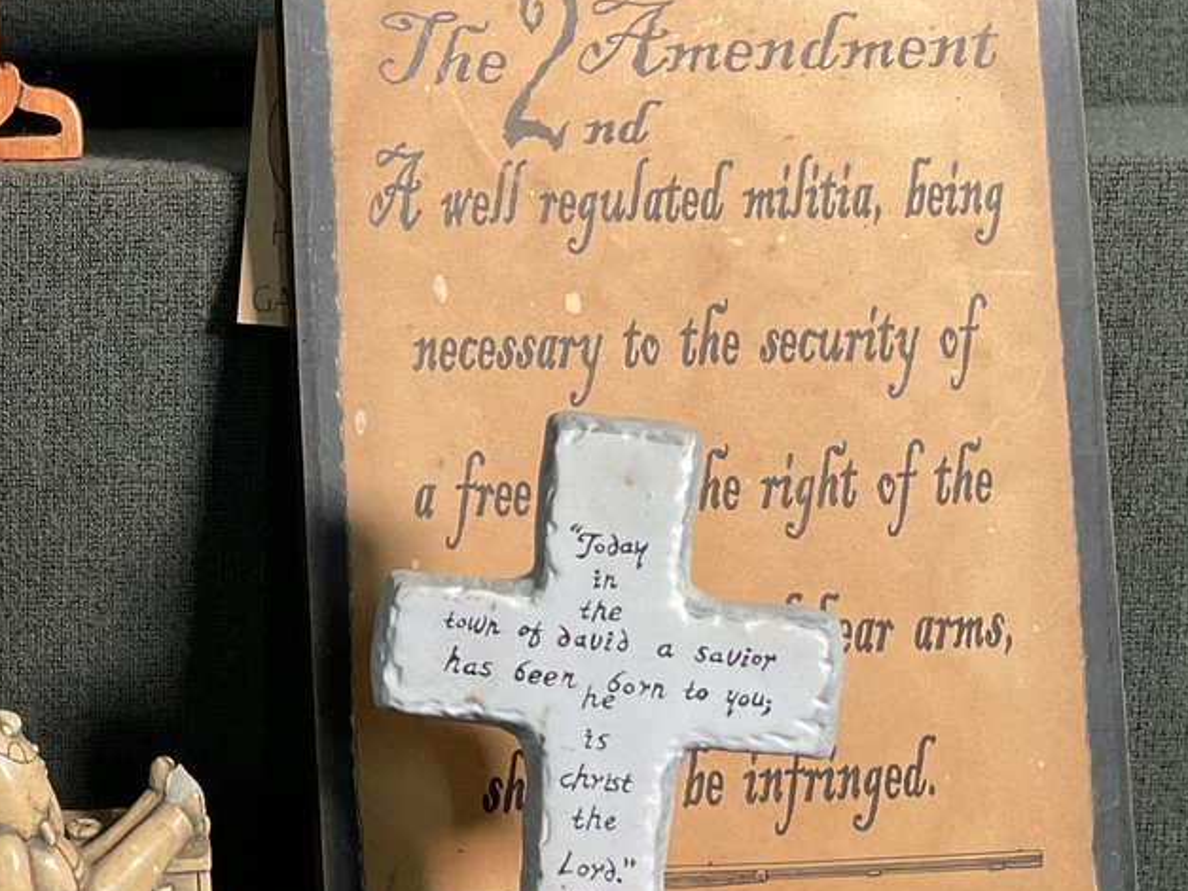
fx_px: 2402
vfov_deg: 21.0
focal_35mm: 70
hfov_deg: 25.9
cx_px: -82
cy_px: 323
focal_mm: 3
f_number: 1.8
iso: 64
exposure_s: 1/60
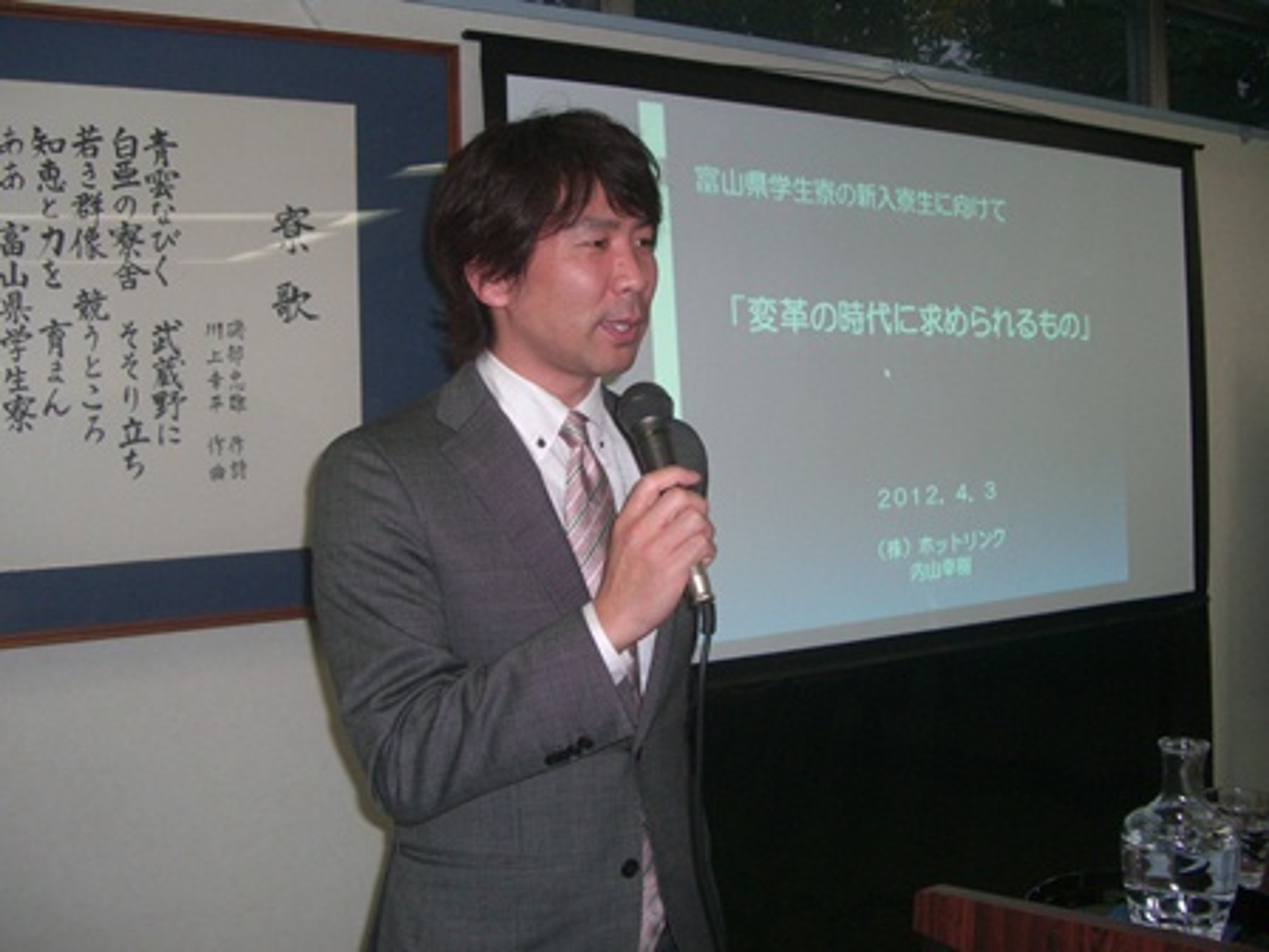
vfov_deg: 37.7
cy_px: 476
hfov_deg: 49.0
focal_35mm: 38
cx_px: 634
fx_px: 1393
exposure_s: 1/60
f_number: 2.8
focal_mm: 7.9
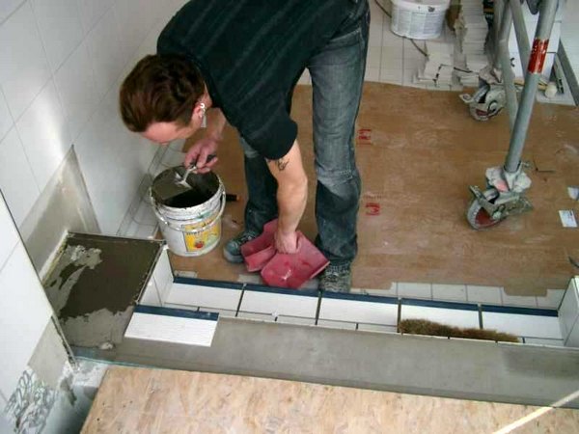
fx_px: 619
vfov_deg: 38.7
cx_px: 290
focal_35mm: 37
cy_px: 217
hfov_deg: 50.1
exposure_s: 1/250
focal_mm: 7.6
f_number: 2.6
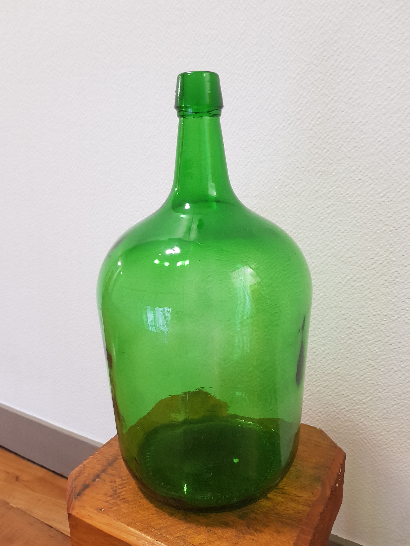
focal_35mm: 26
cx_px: 205
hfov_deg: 53.1
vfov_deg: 67.3
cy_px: 273
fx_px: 411
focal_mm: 4.2
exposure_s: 1/25
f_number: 1.7
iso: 200
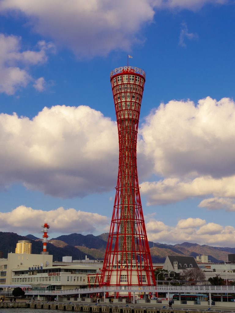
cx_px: 118
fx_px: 453
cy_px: 156
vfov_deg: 38.2
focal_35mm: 50
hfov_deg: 29.1
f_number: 8
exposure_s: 1/250
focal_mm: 10.9
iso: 100
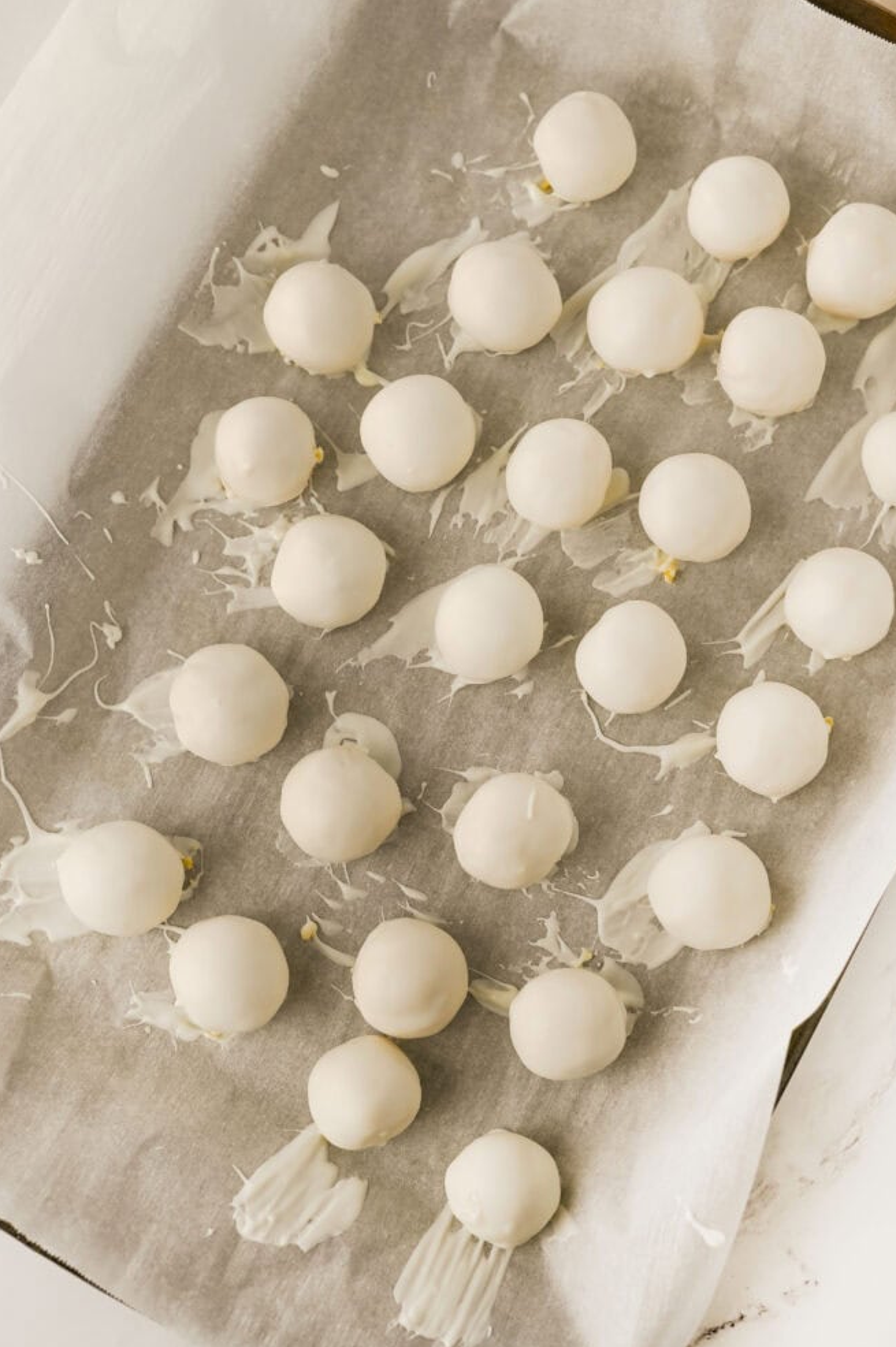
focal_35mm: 52
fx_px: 1945
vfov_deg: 38.2
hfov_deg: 25.9
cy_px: 696
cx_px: 458
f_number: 4
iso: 160
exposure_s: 1/200
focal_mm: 50
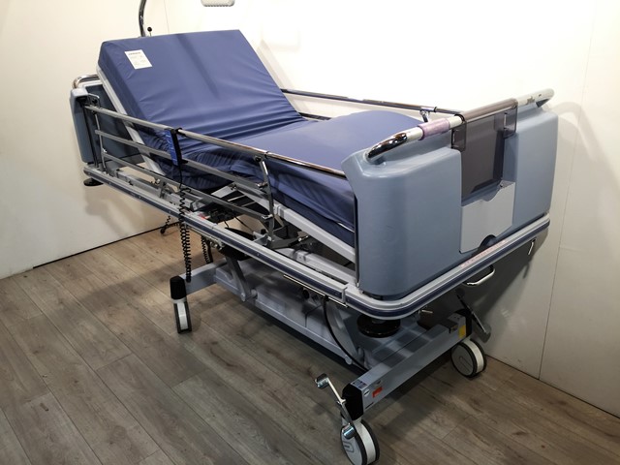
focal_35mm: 29
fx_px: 519
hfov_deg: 61.7
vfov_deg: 48.2
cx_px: 310
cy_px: 232
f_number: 2.2
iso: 32
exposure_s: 1/50
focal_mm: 4.15
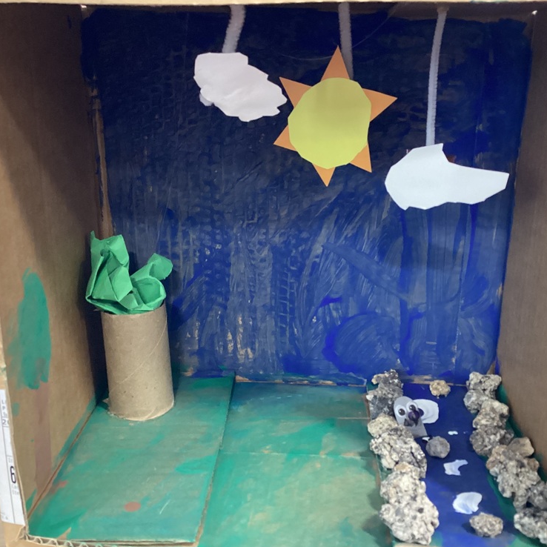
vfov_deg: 43.9
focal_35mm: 38
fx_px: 679
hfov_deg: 43.8
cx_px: 295
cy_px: 278
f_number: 2.4
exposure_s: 1/30
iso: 500
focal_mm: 3.3
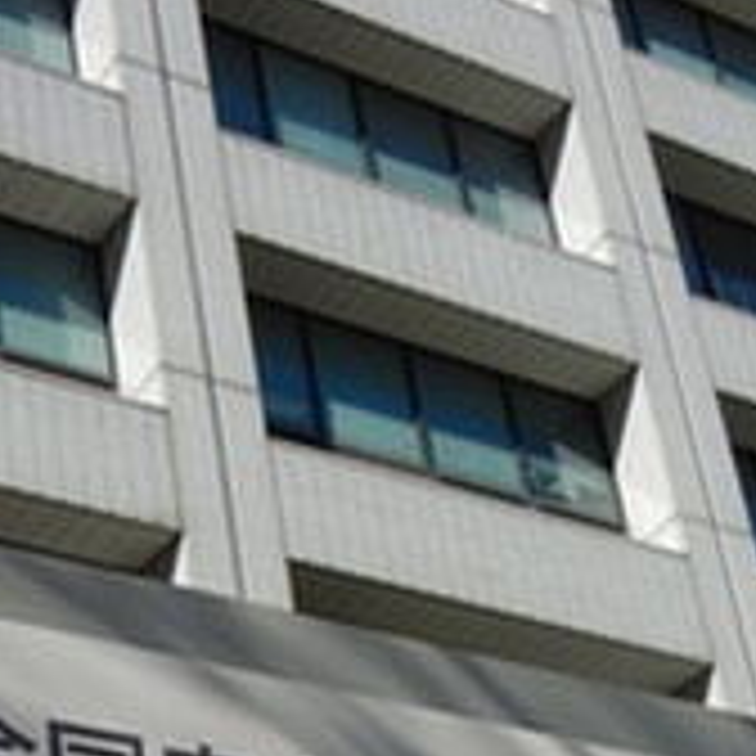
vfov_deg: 20.8
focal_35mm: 82
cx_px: 176
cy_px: 652
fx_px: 2026
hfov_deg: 20.9
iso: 160
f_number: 7.4
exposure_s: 1/410
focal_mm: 7.1
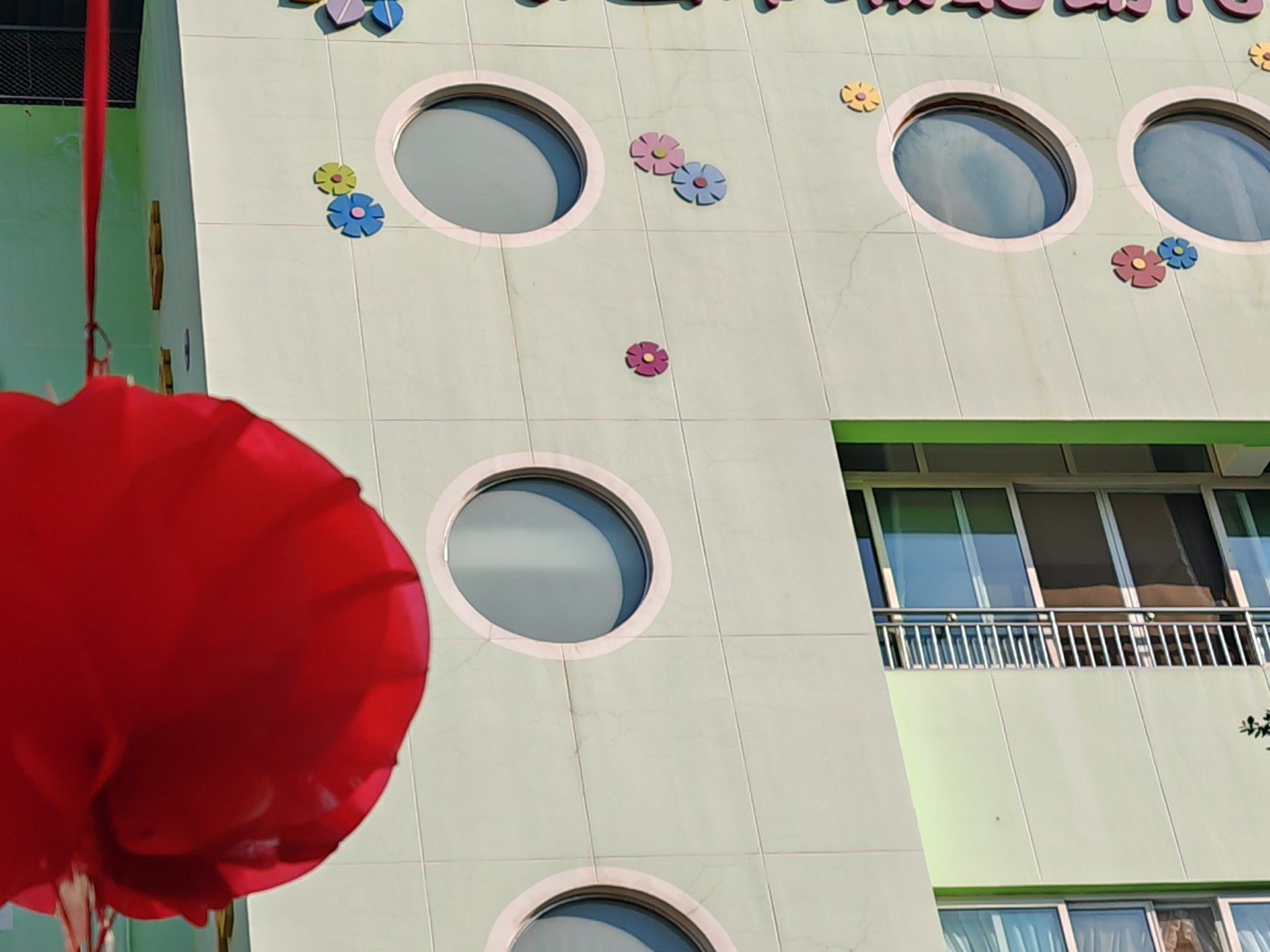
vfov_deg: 18.6
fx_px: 2898
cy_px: 638
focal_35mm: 79
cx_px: 438
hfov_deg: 24.6
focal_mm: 7.62
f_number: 1.6
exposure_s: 1/3333
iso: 50
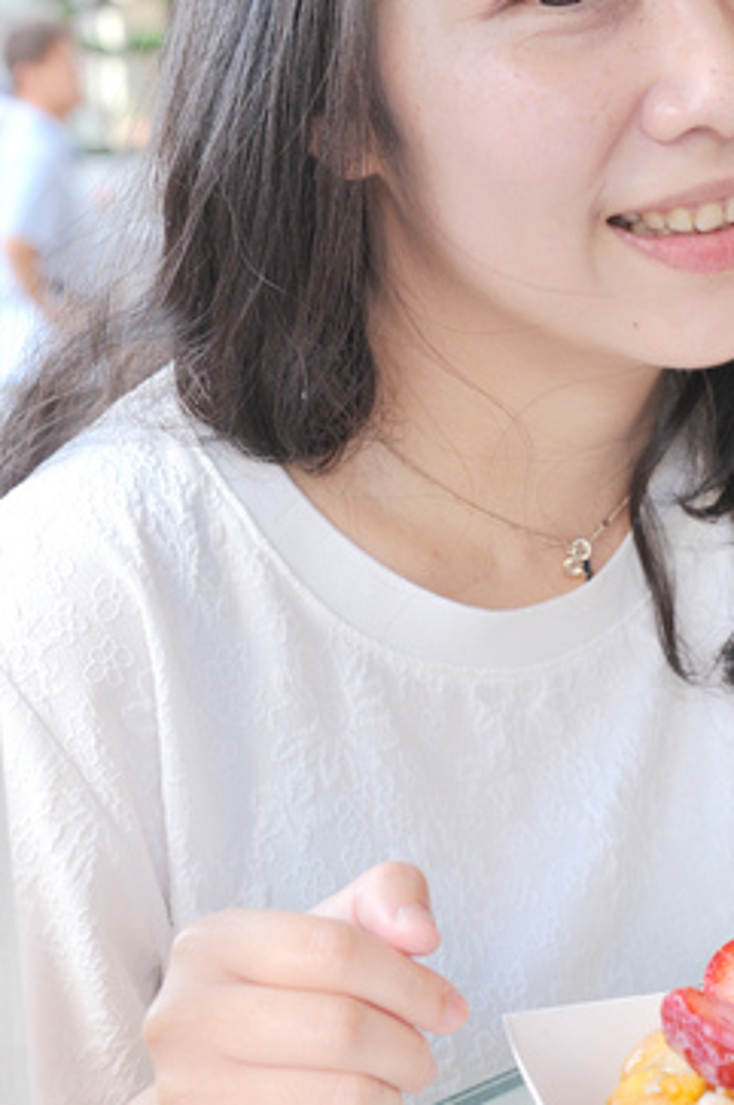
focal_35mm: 81
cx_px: 638
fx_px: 2484
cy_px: 487
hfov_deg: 16.6
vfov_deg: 25.1
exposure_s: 1/80
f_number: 5.6
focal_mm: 42
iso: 400
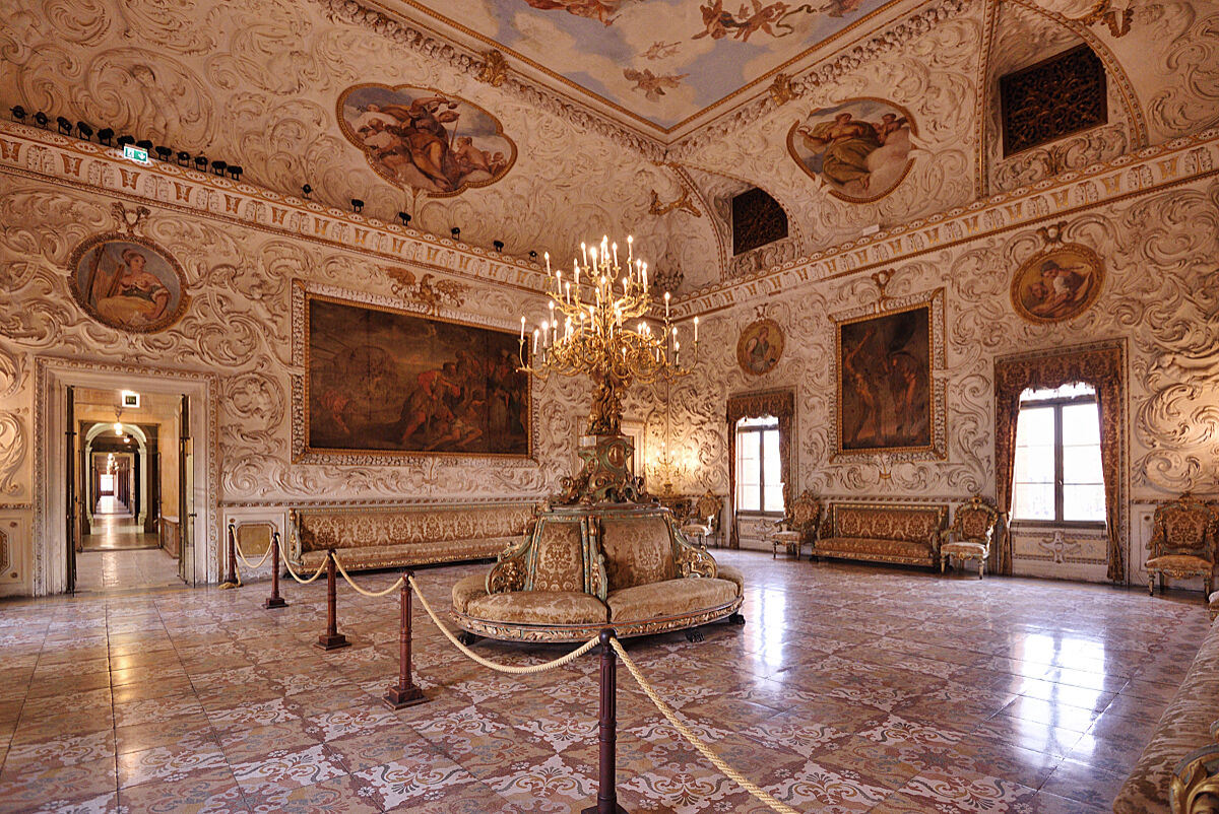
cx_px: 610
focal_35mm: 16
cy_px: 407
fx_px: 542
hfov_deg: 96.7
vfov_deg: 73.8
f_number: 4
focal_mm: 16
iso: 1600
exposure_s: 1/125
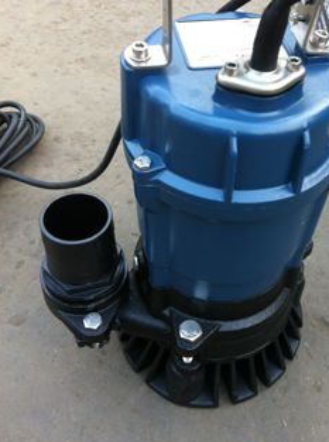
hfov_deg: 31.9
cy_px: 193
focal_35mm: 45
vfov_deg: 42.1
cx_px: 206
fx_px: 573
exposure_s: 1/24
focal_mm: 3.85
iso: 80
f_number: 2.8
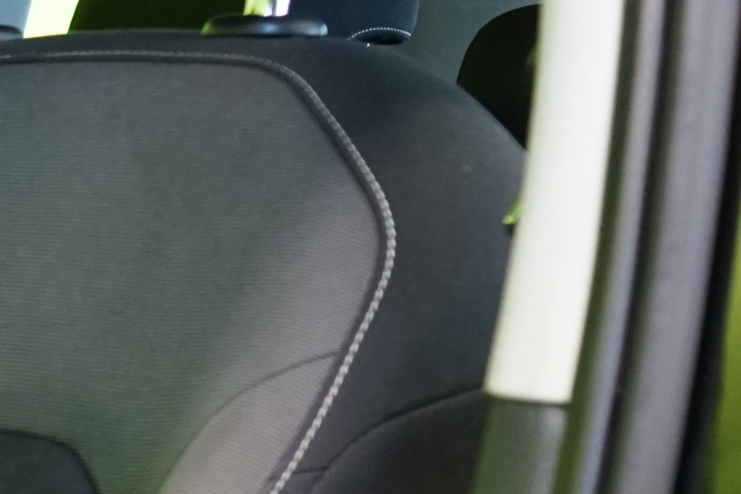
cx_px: -922
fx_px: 2737
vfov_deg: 9.8
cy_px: 907
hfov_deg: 12.7
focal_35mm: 133
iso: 2000
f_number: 5.6
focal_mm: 29
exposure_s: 1/20
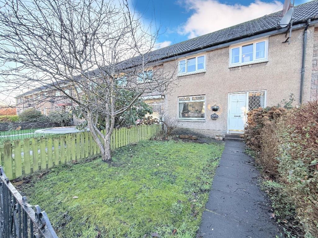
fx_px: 129
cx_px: 159
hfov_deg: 102.1
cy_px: 119
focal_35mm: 14
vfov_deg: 85.7
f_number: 2.2
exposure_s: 1/99
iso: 64
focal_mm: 2.22
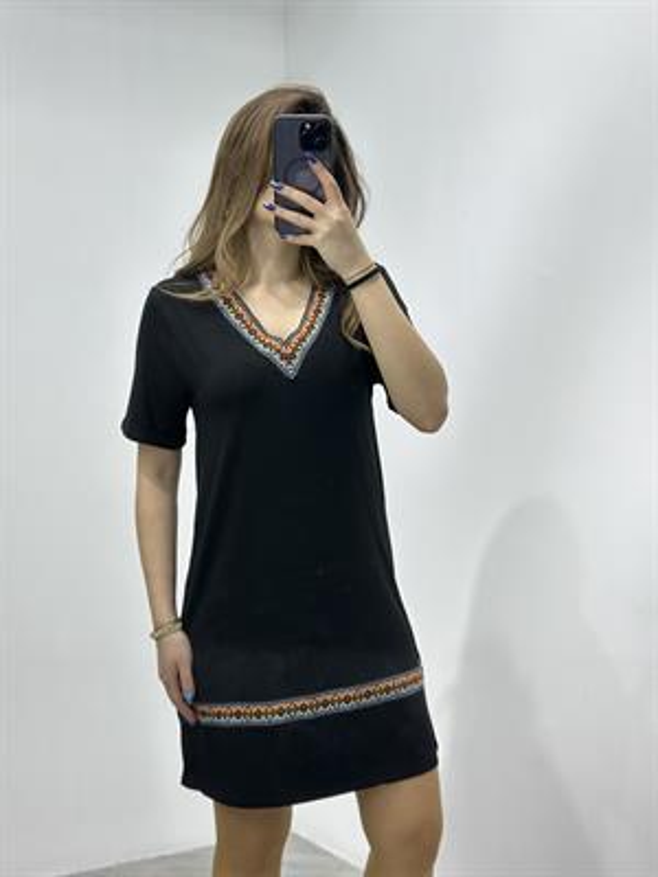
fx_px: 1217
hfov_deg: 30.3
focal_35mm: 48
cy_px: 438
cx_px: 329
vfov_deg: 39.7
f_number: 1.78
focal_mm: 6.86
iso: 80
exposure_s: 1/257
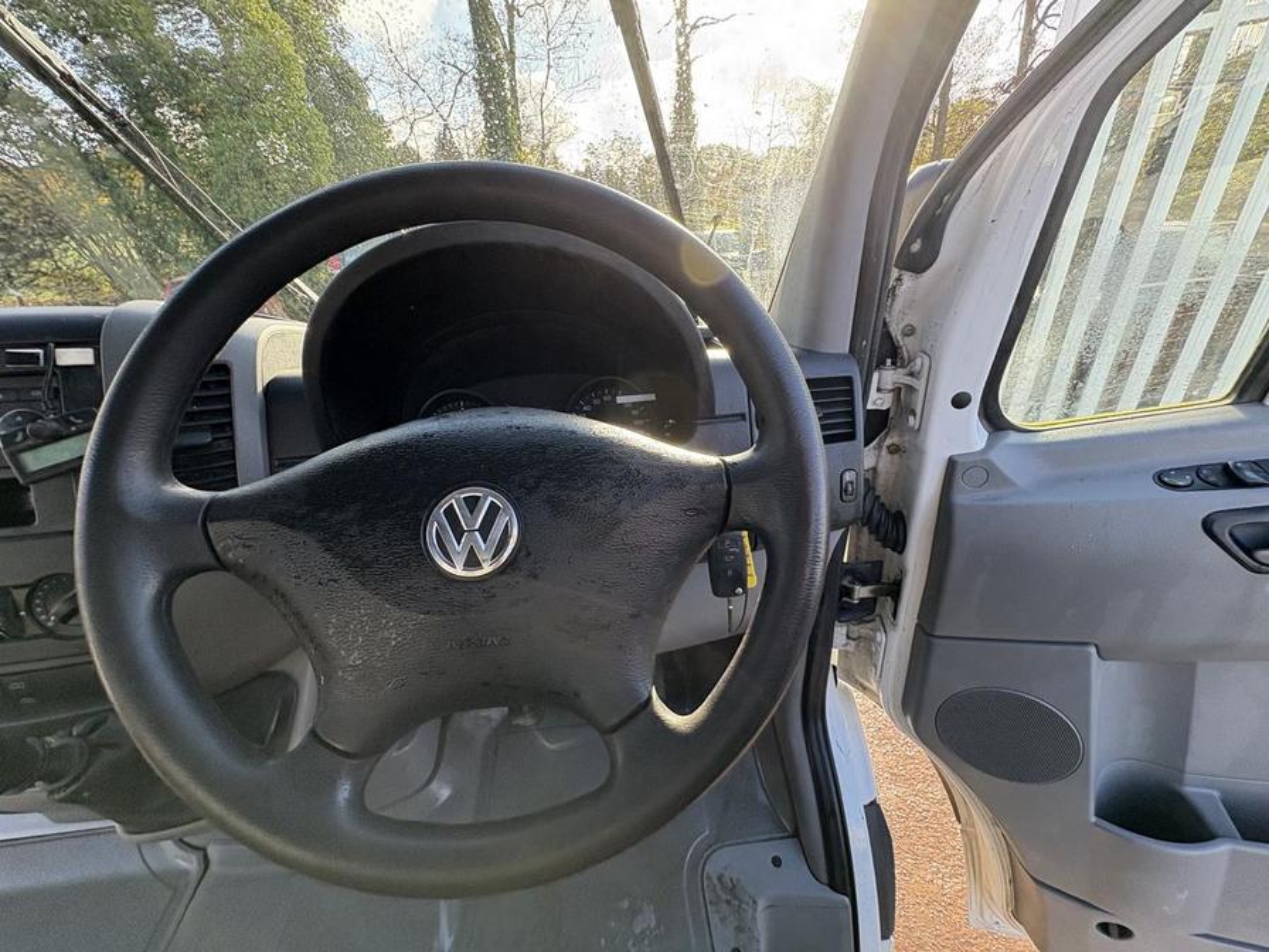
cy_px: 476
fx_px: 513
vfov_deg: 85.7
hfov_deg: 102.1
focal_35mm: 14
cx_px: 634
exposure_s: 1/138
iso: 100
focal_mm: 2.22
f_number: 2.2
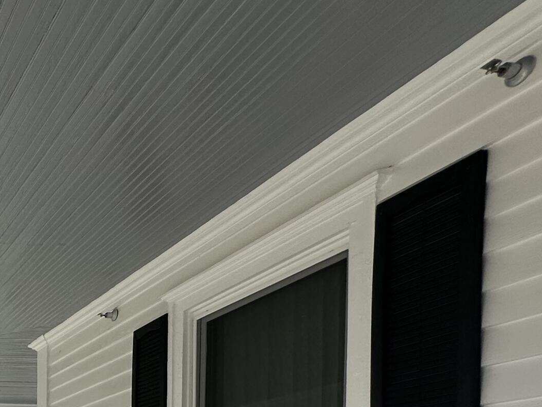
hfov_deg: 34.7
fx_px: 626
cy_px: 530
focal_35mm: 40
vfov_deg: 29.1
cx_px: -144
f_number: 2.2
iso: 40
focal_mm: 2.22
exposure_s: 1/342
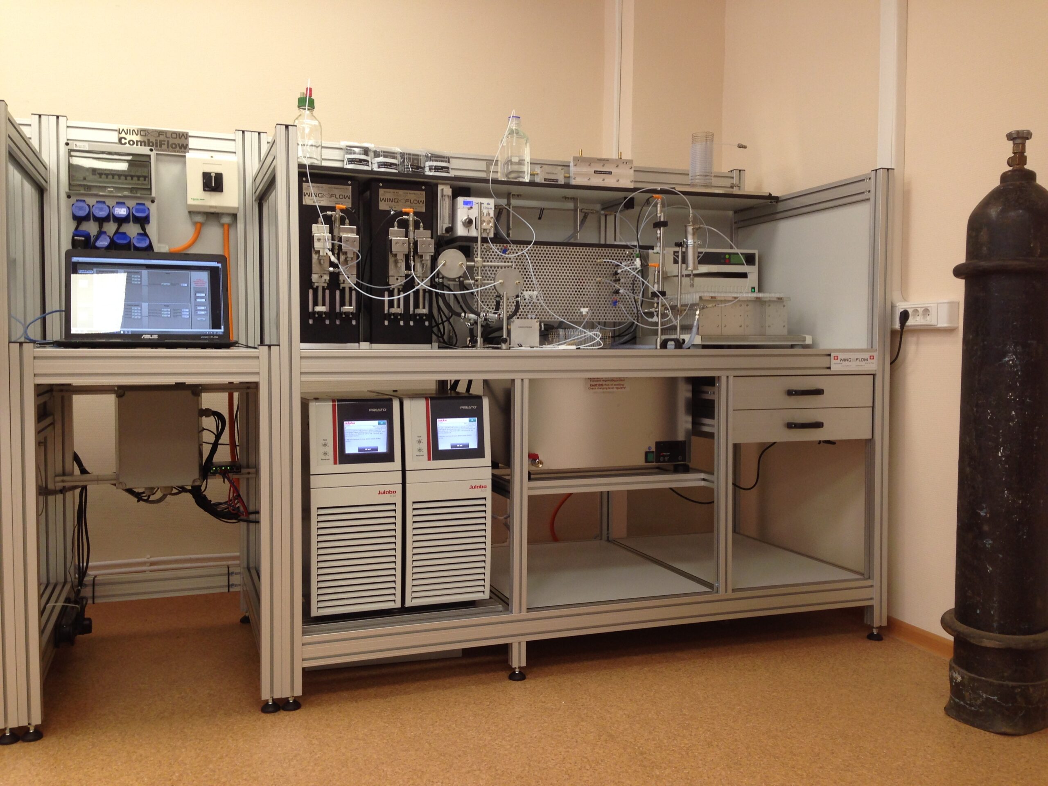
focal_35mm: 33
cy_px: 393
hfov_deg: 55.4
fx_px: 999
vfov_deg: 42.9
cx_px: 524
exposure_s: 1/30
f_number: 2.4
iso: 50
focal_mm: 4.12
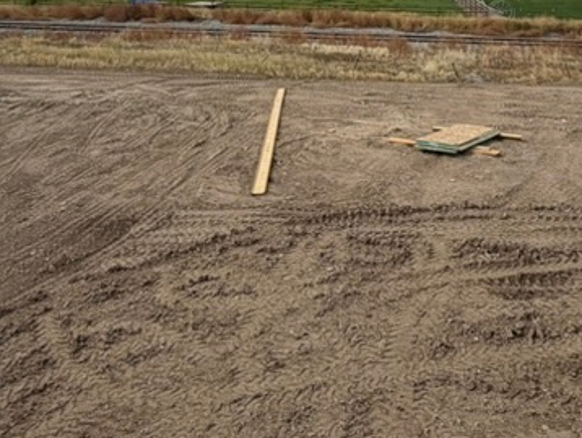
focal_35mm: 40
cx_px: 361
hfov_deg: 46.4
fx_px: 673
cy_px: -2
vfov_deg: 33.0
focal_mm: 2.22
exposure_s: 1/914
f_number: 2.2
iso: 20
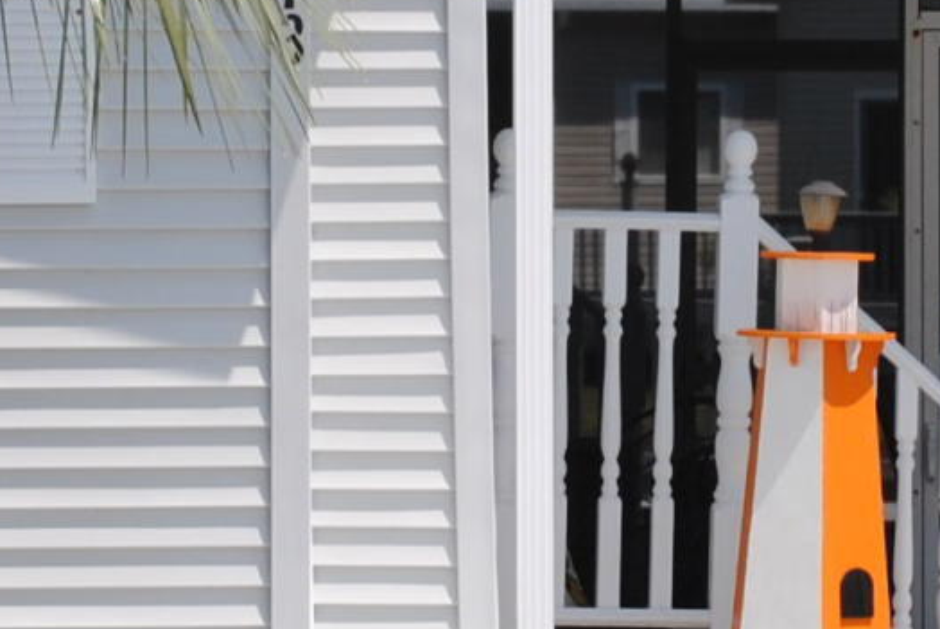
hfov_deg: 8.3
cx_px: 579
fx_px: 6507
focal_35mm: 249
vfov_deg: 5.5
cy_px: -20
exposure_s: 1/250
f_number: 8
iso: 100
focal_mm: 29
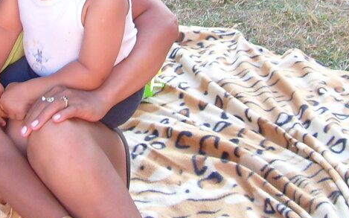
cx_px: 87
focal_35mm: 95
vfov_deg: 13.5
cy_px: -8
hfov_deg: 21.7
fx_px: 903
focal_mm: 5.8
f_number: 2.8
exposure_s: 1/60
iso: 80
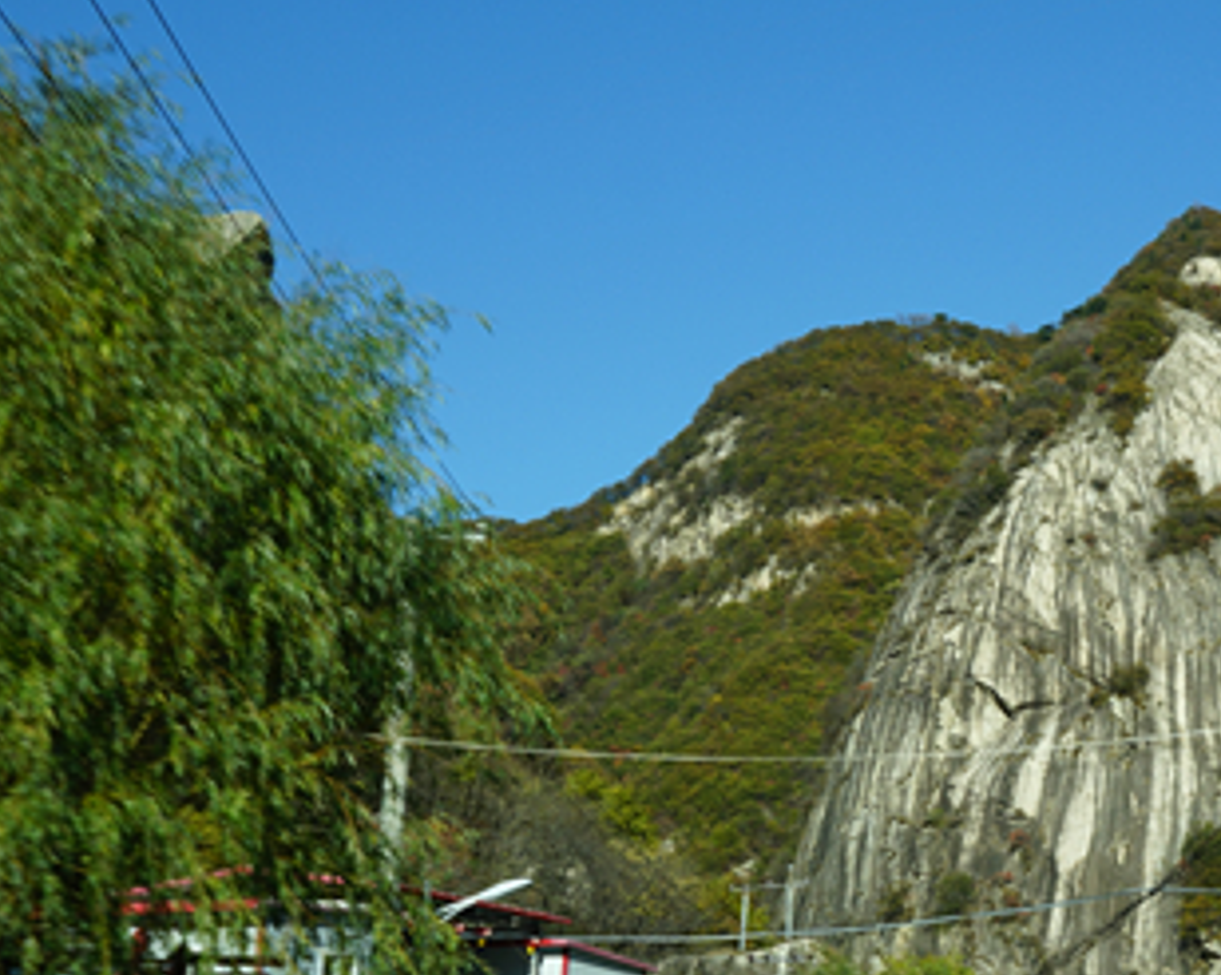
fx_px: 2311
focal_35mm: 64
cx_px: 1197
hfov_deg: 28.0
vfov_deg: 23.8
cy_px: 614
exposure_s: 1/80
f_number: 13
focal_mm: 28
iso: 100
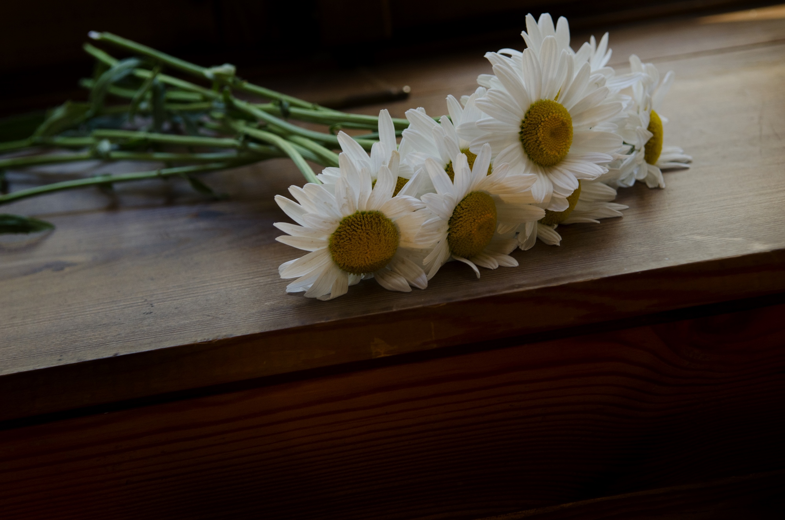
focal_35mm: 66
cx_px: 392
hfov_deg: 30.6
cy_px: 260
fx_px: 1436
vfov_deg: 20.5
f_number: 4.5
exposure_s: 1/80
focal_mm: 44
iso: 400
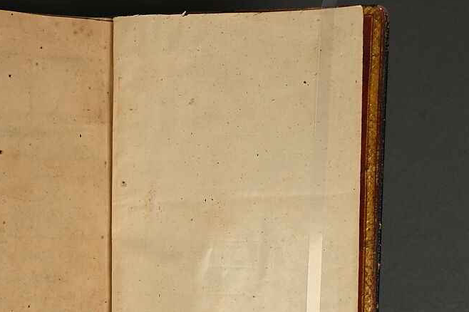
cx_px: 105
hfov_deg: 19.5
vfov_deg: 13.1
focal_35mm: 104
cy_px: 217
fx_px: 1354
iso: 250
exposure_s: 1/30
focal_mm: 57
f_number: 13
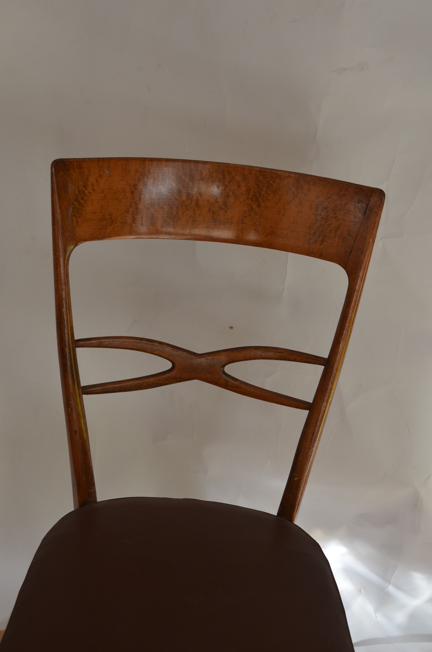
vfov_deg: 42.4
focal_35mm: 46
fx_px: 841
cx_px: 216
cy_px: 326
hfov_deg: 28.8
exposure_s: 1/160
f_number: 6.3
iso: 400
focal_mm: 31
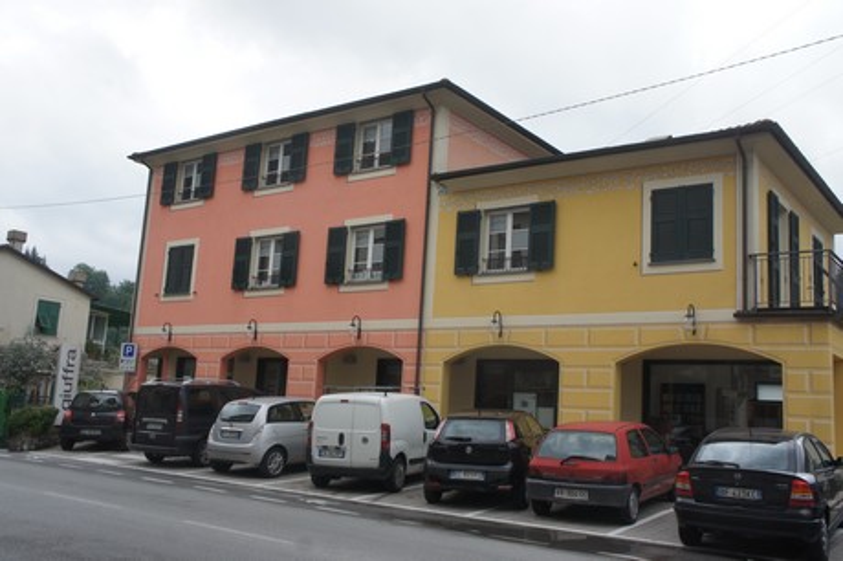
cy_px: 280
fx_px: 807
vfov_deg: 38.3
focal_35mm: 34
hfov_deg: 55.1
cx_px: 422
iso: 200
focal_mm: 23
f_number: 8
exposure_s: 1/160
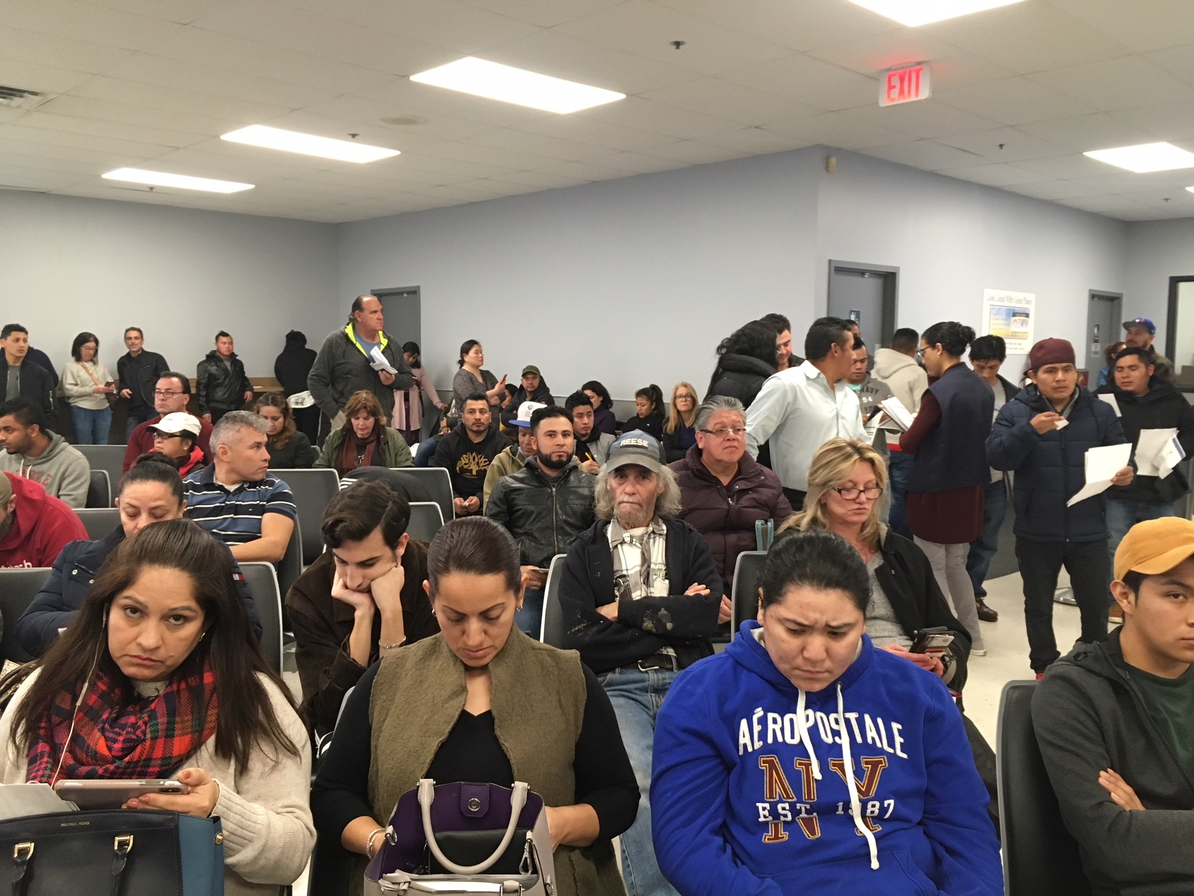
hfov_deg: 61.7
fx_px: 1000
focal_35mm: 29
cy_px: 448
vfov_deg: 48.2
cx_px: 597
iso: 125
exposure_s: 1/30
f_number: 2.2
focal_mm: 4.15
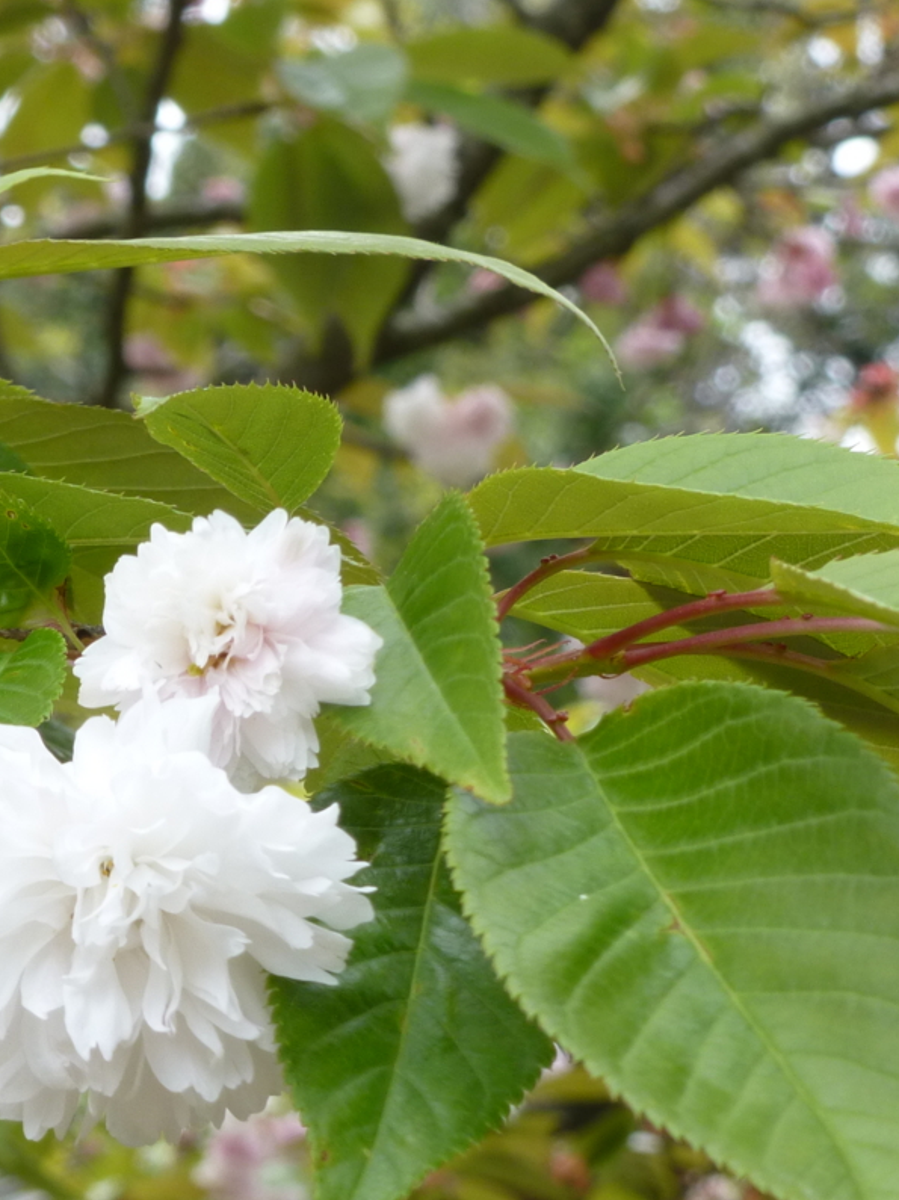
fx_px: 4608
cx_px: 112
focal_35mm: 133
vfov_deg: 14.8
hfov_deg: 11.1
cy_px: 827
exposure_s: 1/100
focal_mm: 11.7
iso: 100
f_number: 4.9
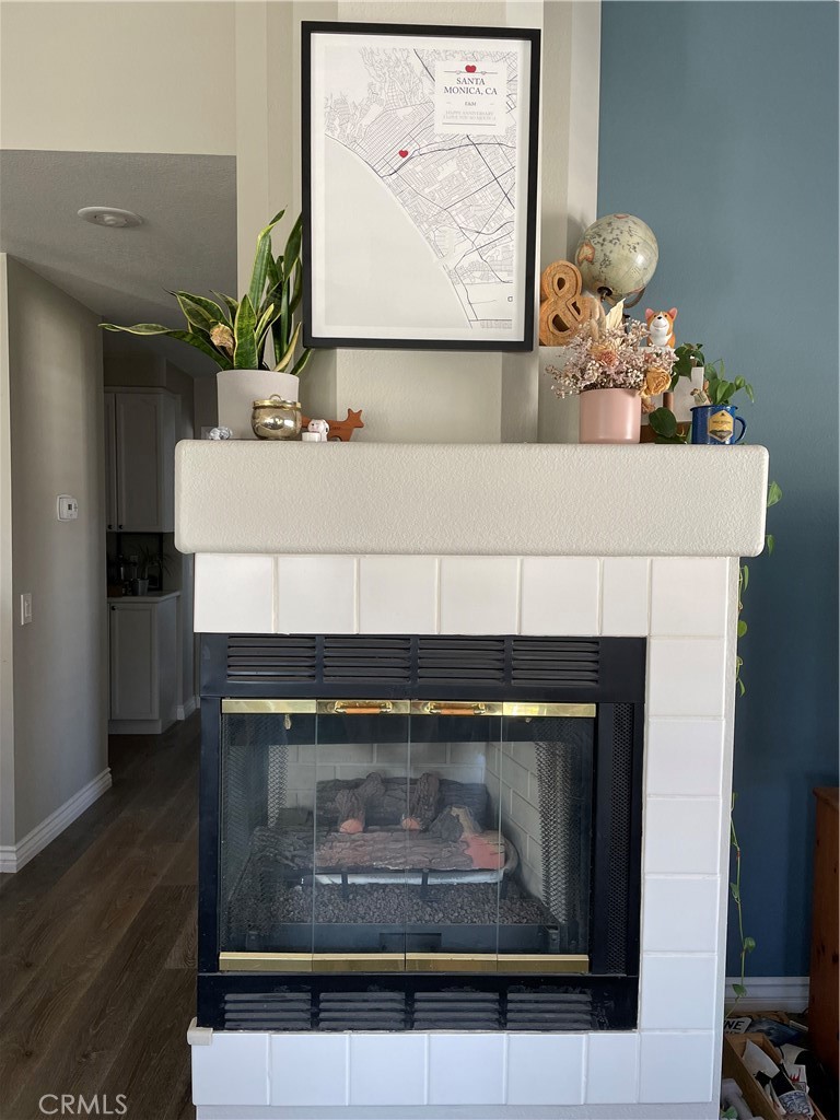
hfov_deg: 53.1
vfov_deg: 67.3
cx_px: 420
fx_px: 841
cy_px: 560
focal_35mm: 26
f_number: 1.6
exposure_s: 1/121
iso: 125
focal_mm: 4.2
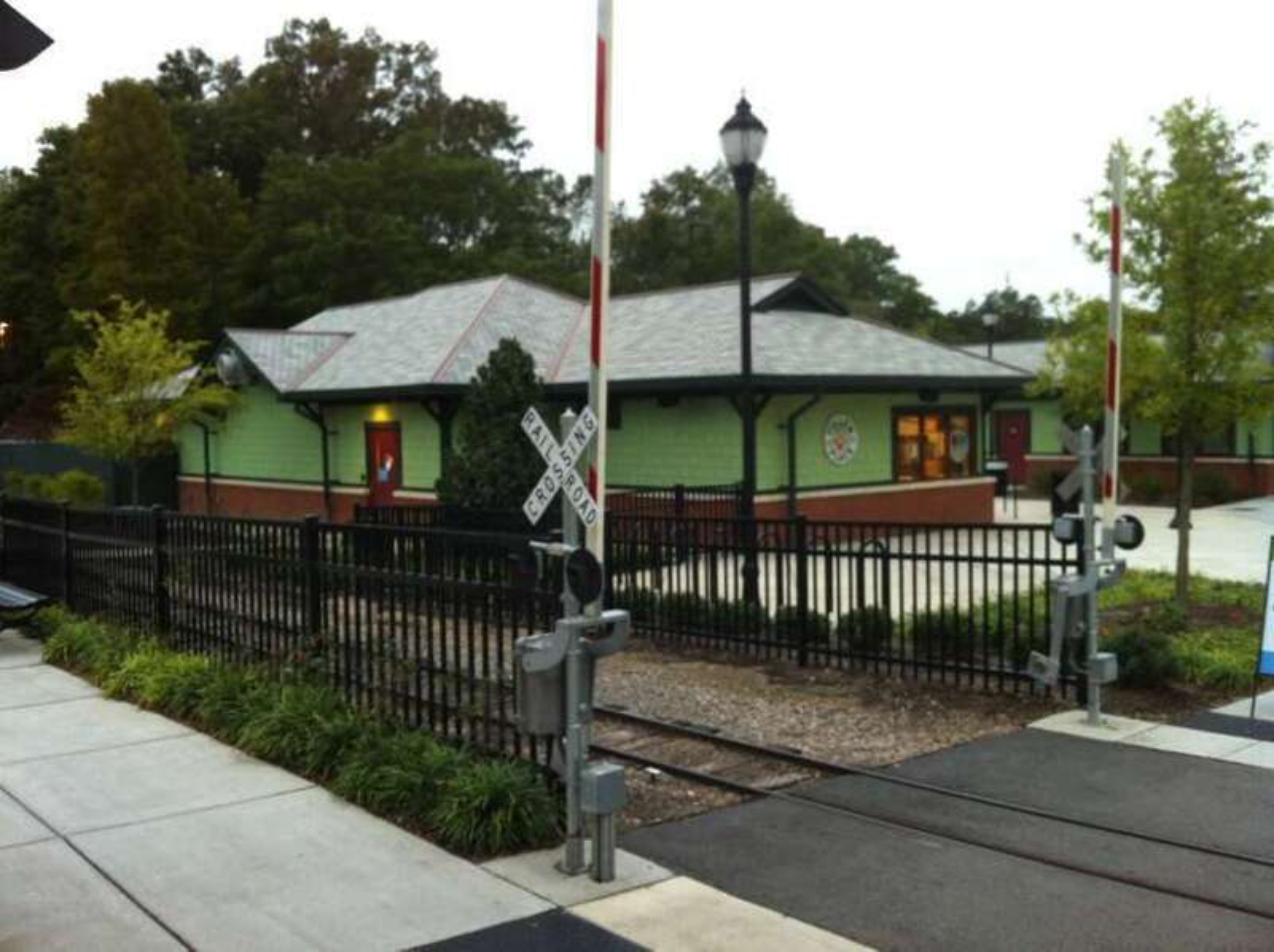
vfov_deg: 40.6
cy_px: 476
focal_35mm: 35
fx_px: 1287
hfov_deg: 52.7
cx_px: 637
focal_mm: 3.85
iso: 125
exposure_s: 1/15
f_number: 2.8
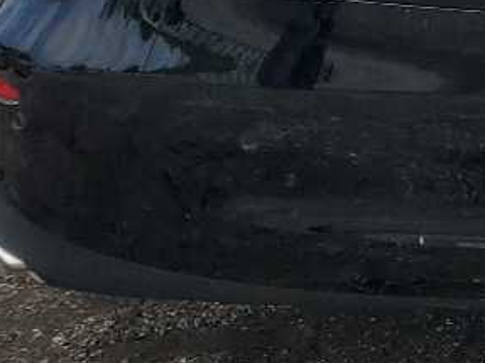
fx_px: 2031
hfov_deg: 11.6
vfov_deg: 10.1
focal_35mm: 145
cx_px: 1102
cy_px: -49
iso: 50
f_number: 1.5
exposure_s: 1/3333
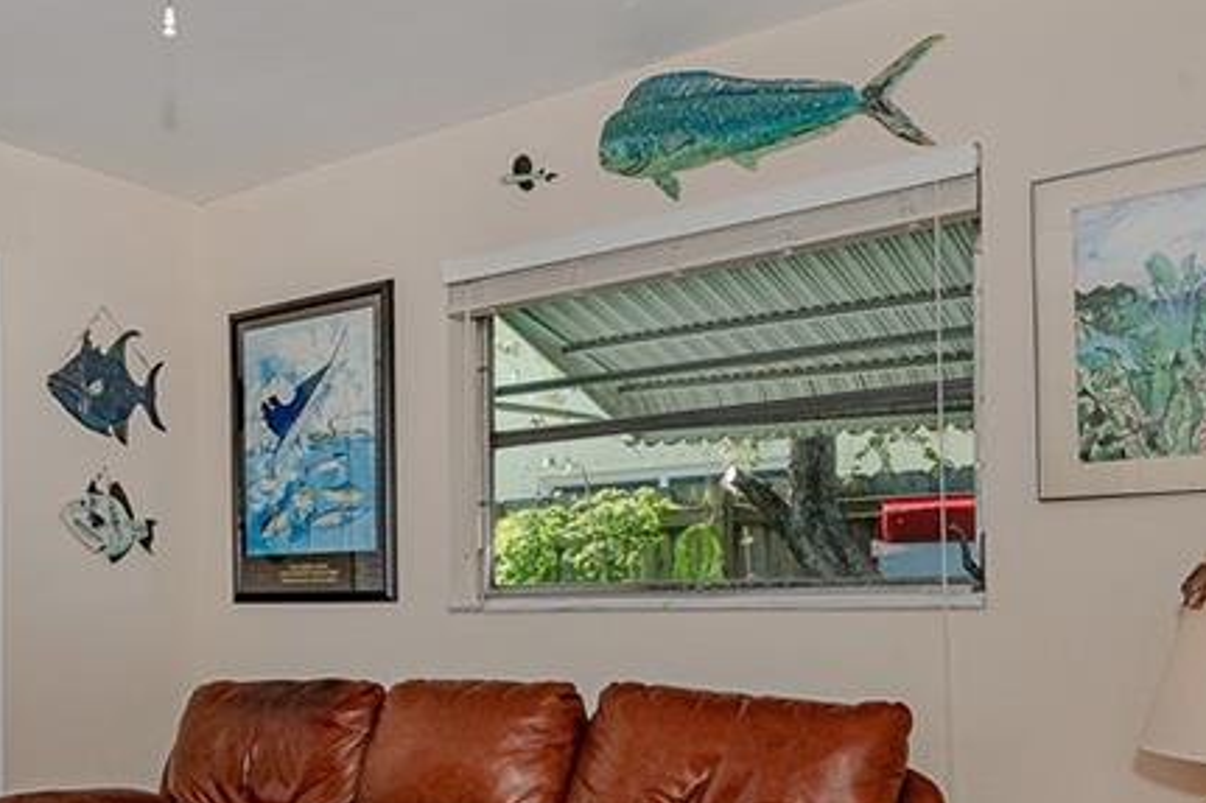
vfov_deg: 34.1
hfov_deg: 48.2
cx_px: 260
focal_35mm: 38
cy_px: 630
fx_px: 1272
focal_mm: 16
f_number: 8
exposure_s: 1/200
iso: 800
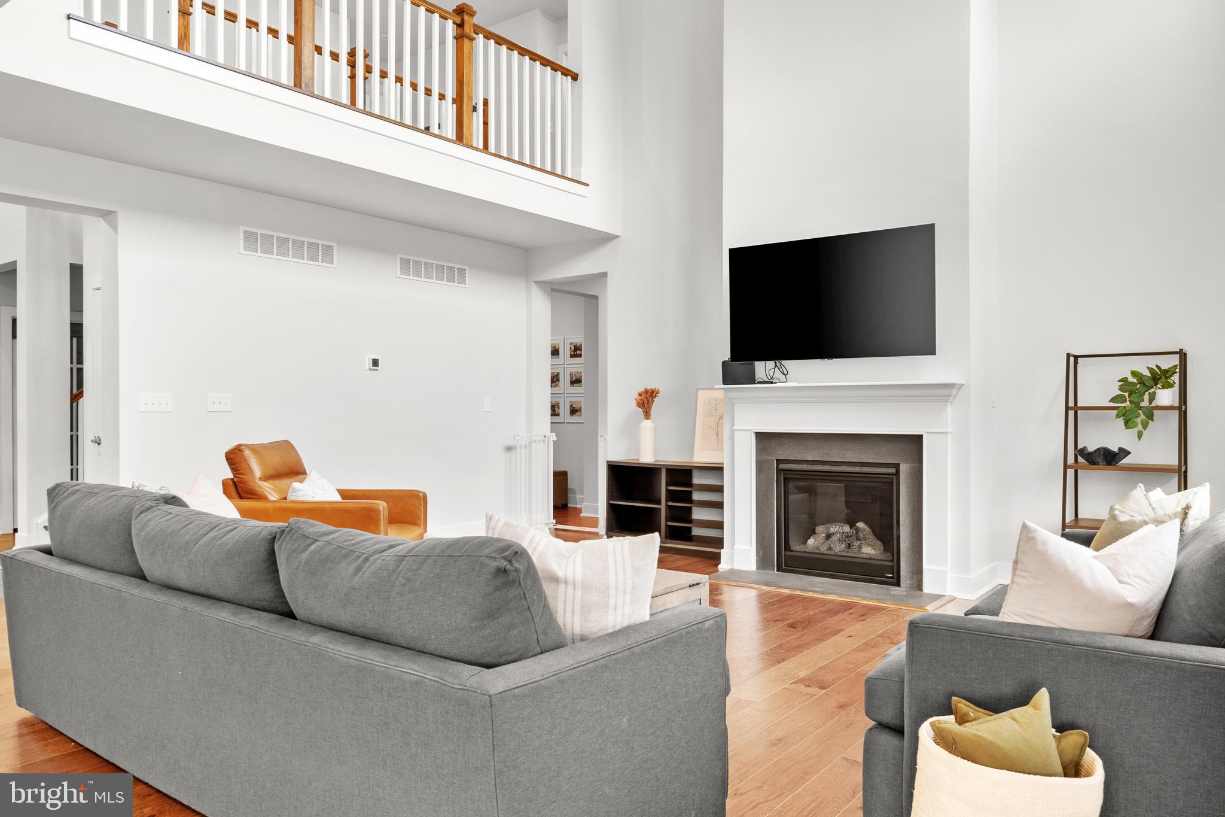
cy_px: 408
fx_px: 817
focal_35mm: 24
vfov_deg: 53.1
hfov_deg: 73.7
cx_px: 612
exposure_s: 1/1.67
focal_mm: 16
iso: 250
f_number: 9
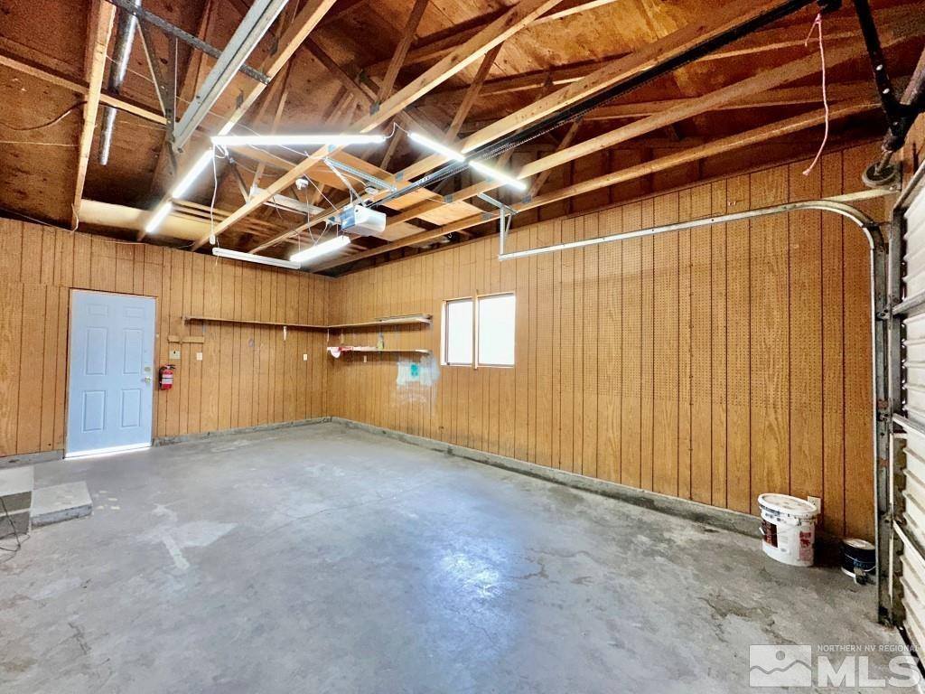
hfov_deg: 102.1
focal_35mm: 14
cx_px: 462
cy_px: 347
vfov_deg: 85.7
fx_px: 374
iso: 200
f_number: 2.2
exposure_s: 1/60
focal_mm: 2.22
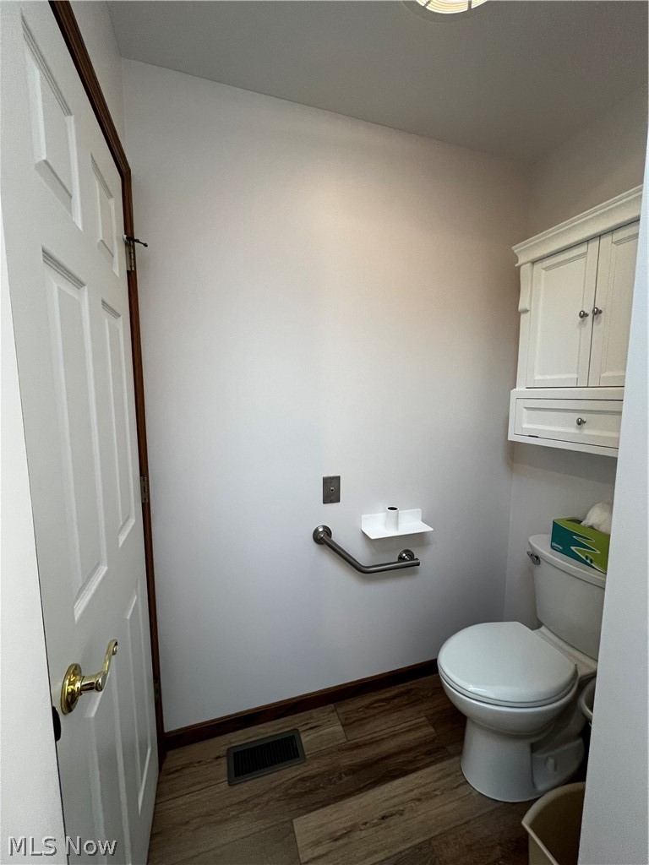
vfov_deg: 106.2
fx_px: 325
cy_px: 432
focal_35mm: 13
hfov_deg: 89.9
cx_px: 324
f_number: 1.8
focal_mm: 1.57
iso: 160
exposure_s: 1/120
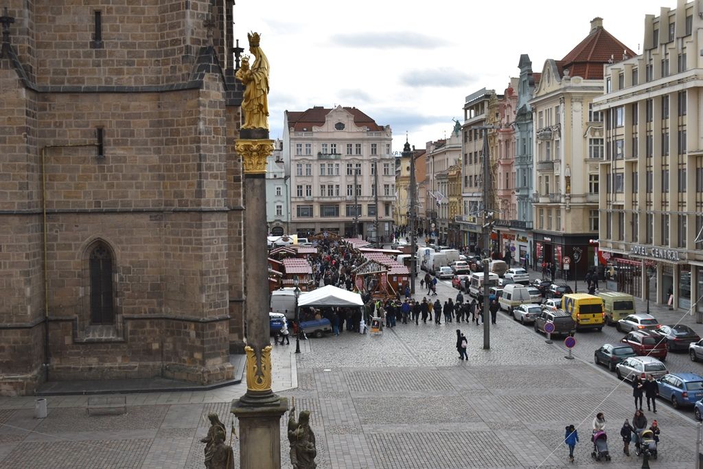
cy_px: 234
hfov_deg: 38.9
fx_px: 996
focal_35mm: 51
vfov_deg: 26.5
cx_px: 352
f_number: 5.6
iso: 100
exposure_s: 1/125
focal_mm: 34
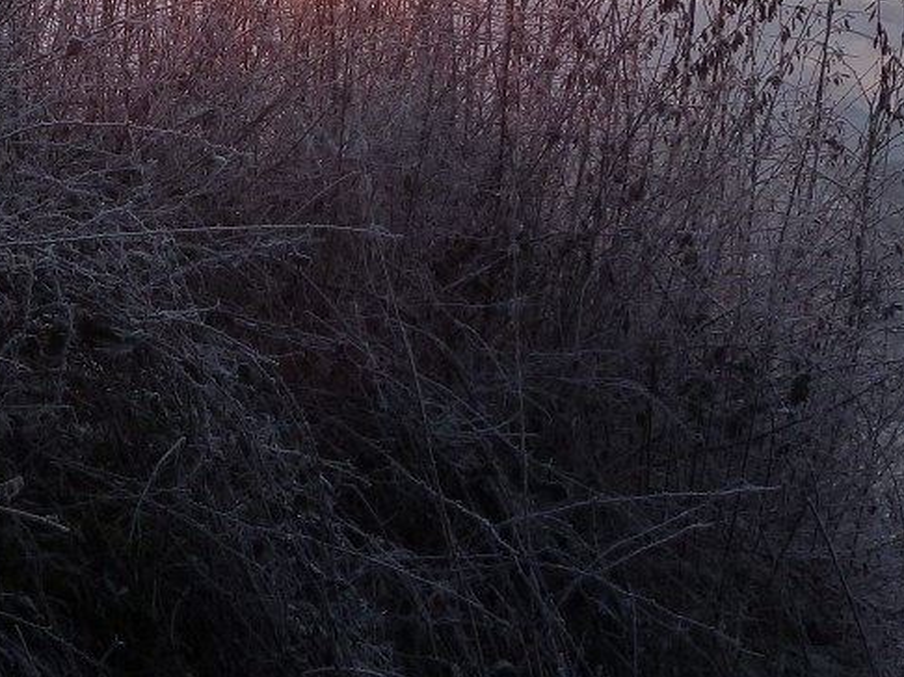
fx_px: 8692
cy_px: 24
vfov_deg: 4.5
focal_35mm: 333
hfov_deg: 6.0
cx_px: 244
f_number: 4.5
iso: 125
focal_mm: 25.9
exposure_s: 1/100
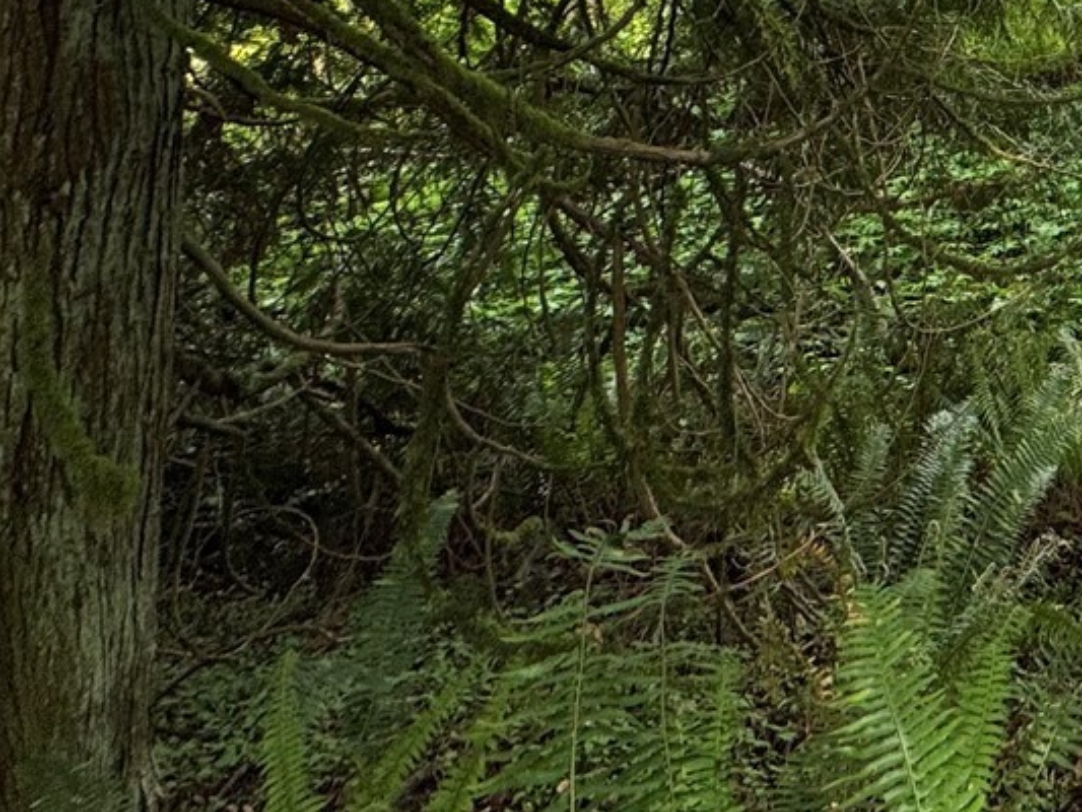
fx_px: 1313
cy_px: -365
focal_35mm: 42
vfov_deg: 26.3
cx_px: 1453
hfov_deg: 32.1
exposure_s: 1/99
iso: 80
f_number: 2.2
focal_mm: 2.22
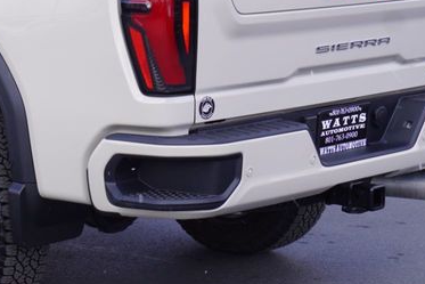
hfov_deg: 16.7
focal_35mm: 119
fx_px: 1410
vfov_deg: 11.5
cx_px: -33
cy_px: 83
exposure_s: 1/100
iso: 100
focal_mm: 29
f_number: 8
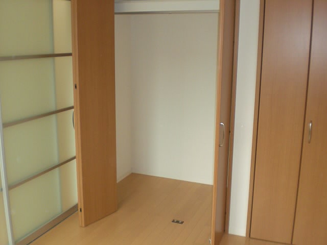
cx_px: 164
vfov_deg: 37.7
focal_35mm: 38
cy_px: 122
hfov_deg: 49.0
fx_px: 359
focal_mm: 6.3
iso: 200
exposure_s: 1/100
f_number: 3.1
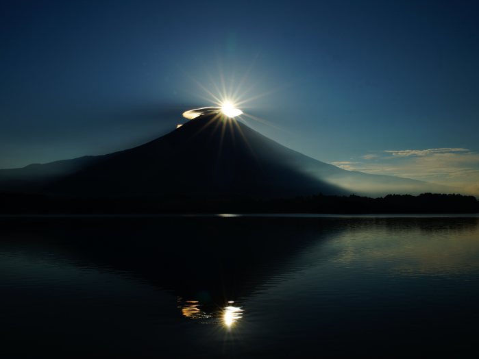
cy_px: 177
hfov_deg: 55.3
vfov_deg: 42.9
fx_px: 457
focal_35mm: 33
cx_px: 219
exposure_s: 1/100
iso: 50
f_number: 22
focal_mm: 30
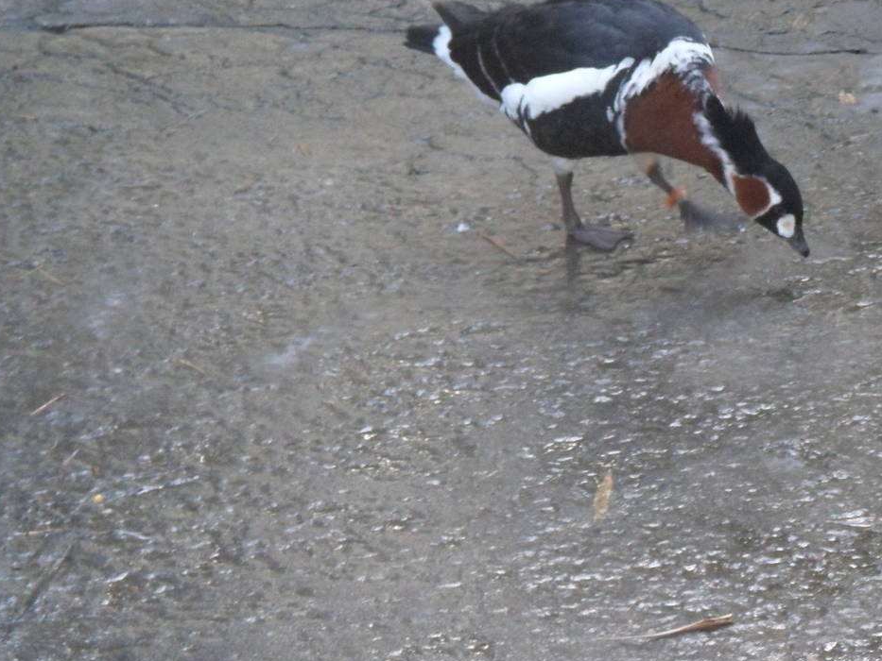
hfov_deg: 8.9
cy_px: 181
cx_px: 506
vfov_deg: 6.7
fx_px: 5683
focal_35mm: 223
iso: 320
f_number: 5.4
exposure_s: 1/45
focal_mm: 22.5
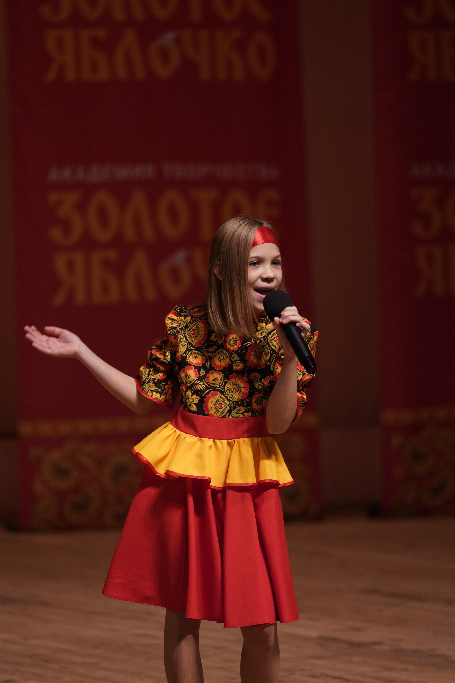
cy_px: 342
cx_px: 228
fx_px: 4493
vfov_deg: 8.7
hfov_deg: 5.8
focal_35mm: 237
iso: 1250
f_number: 2.8
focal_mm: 158
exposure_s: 1/400
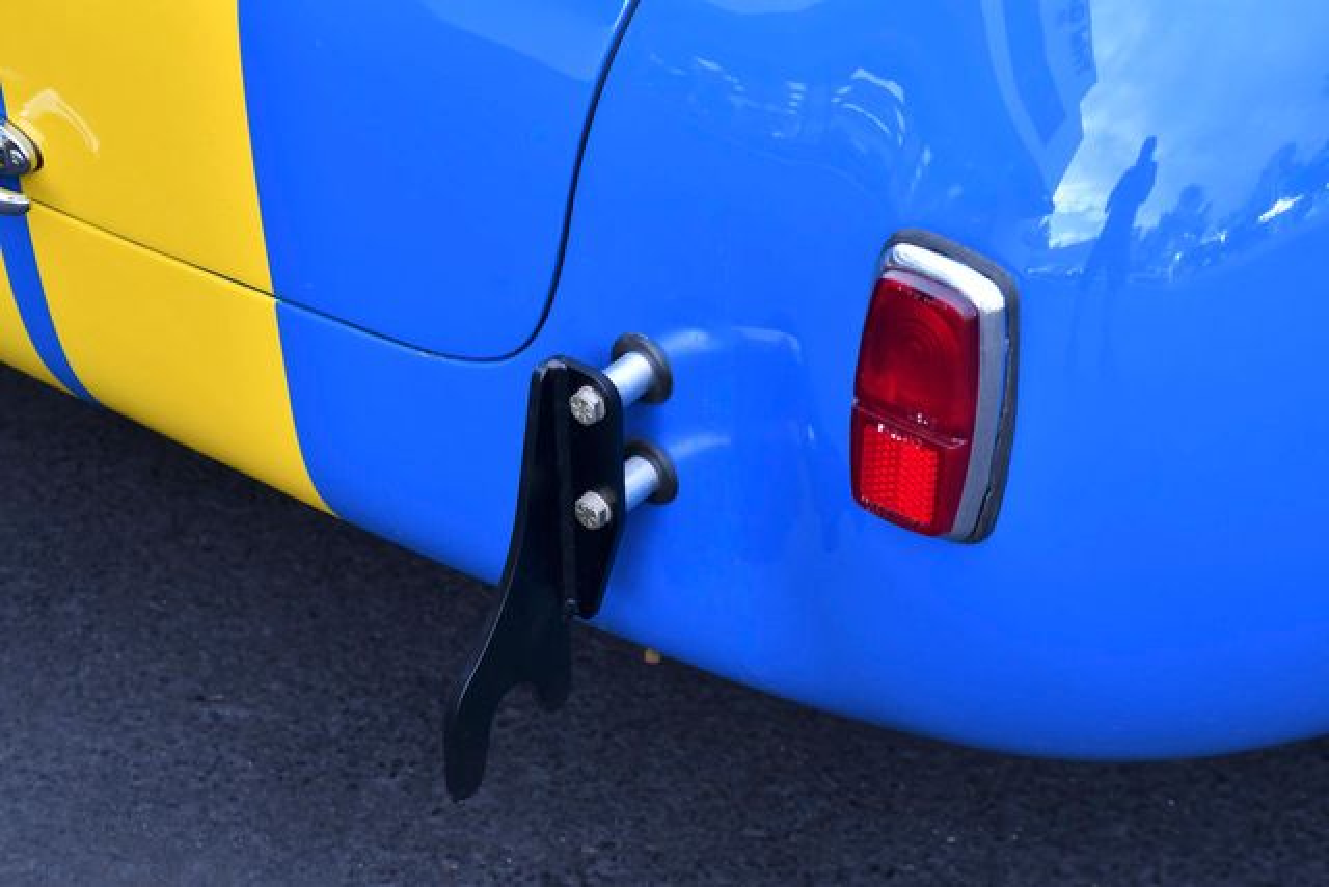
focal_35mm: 93
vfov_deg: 14.7
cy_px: 444
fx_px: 3434
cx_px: 664
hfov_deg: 21.9
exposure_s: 1/160
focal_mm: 62
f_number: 7.1
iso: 400
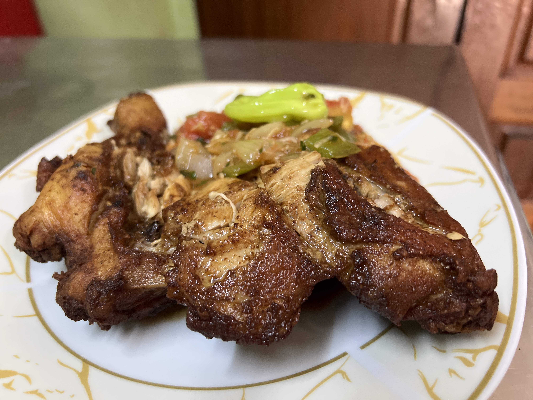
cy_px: 200
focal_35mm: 26
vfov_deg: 53.1
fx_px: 400
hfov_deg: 67.3
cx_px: 266
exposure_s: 1/60
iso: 500
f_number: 1.5
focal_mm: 5.7
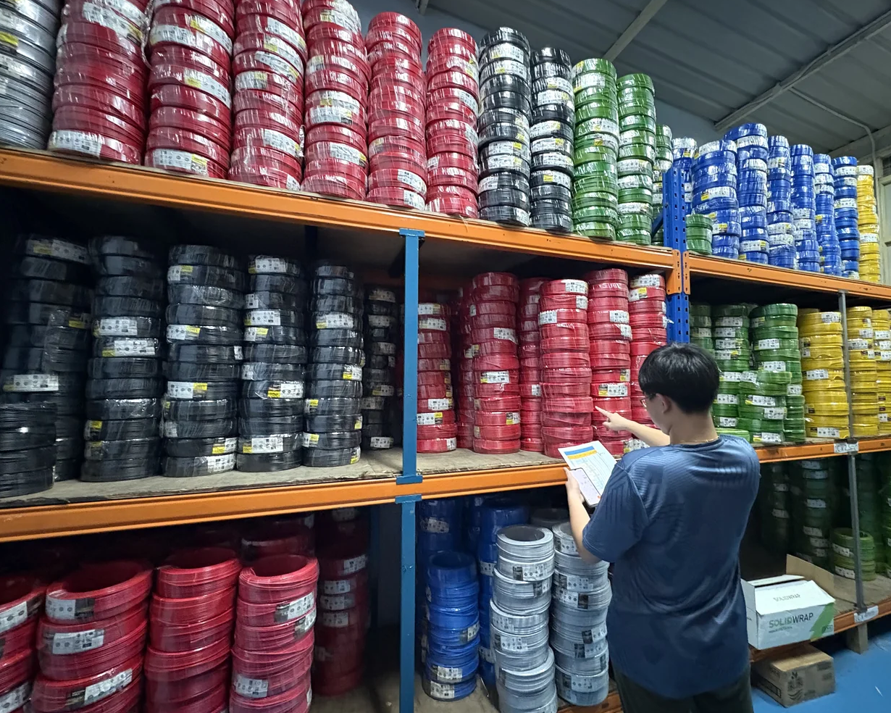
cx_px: 492
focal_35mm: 16
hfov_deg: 92.8
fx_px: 422
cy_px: 357
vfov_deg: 80.4
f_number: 2.2
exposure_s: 1/33
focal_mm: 2.22
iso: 1000
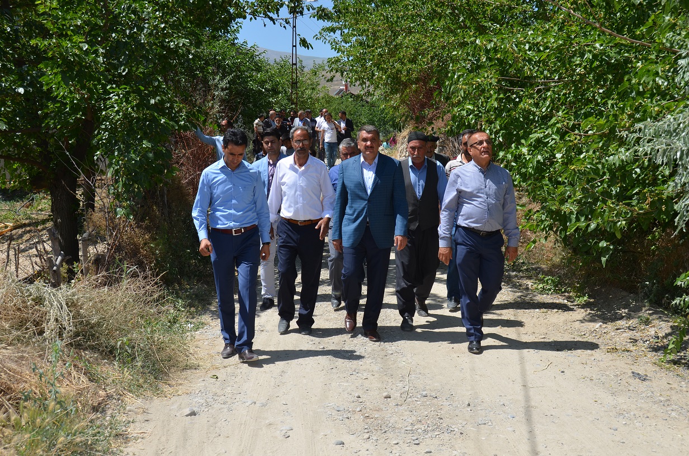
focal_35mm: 44
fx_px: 831
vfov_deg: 30.7
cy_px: 228
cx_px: 344
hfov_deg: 45.0
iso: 100
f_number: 10
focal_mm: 29
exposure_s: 1/250
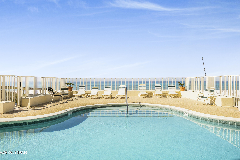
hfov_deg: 67.4
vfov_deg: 47.9
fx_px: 180
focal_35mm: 27
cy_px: 80
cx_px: 120
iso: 200
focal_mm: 18
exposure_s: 1/350
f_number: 9.5
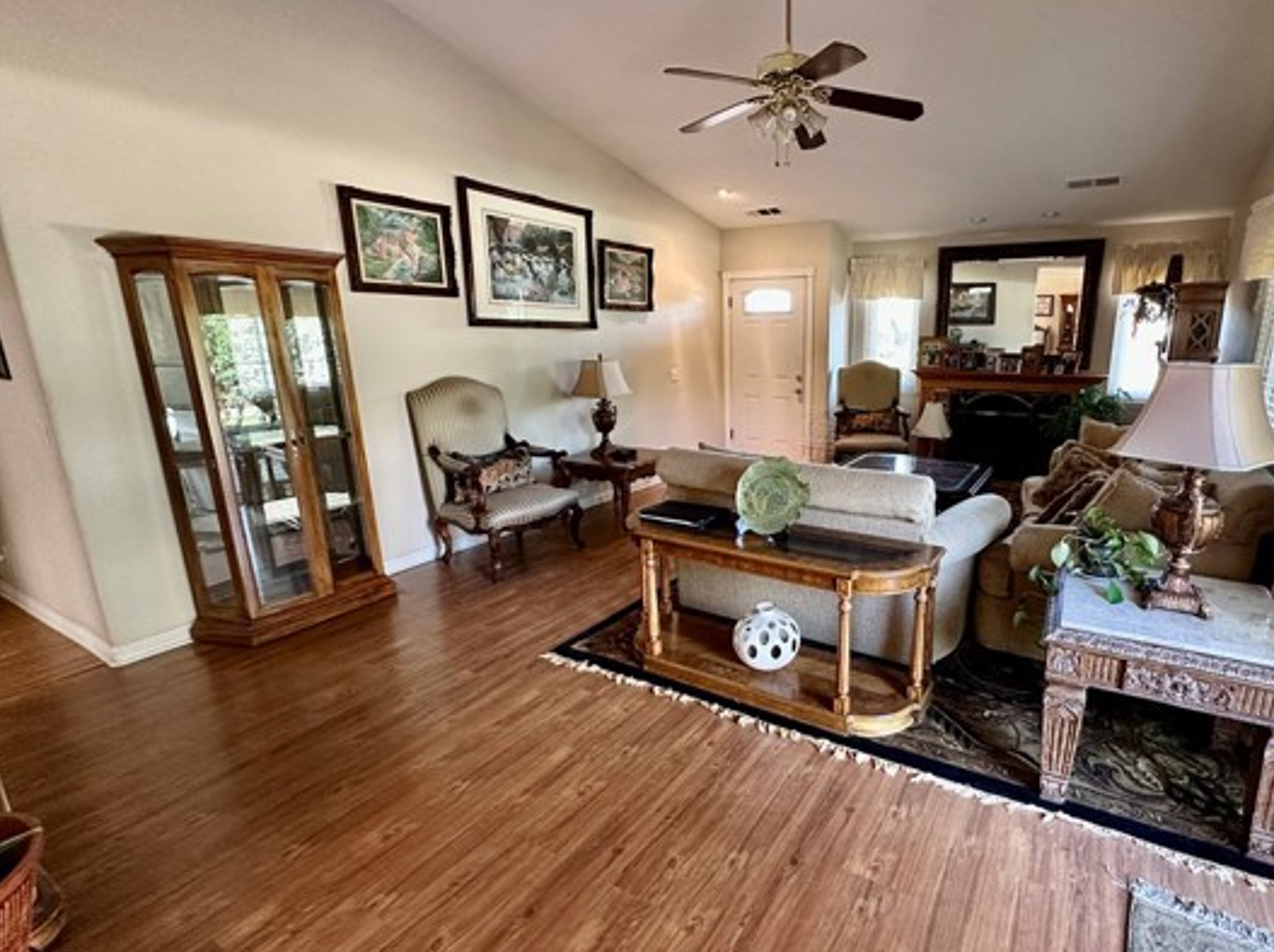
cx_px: 764
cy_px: 480
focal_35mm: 17
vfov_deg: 74.6
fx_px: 625
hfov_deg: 89.9
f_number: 2.2
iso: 500
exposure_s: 1/60
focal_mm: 2.22
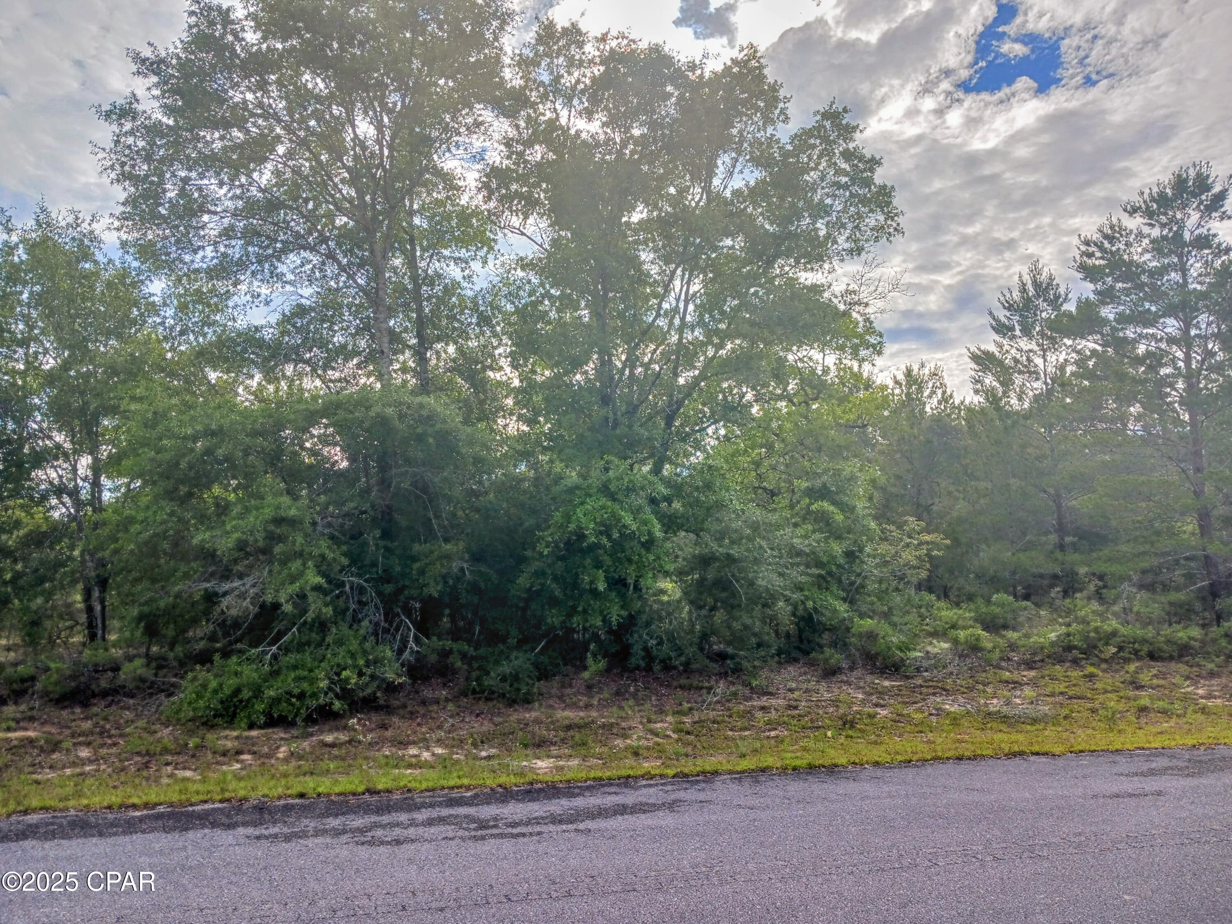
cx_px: 616
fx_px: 961
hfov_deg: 65.3
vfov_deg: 51.4
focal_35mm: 27
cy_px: 462
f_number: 1.8
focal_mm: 4
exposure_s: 1/235
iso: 20
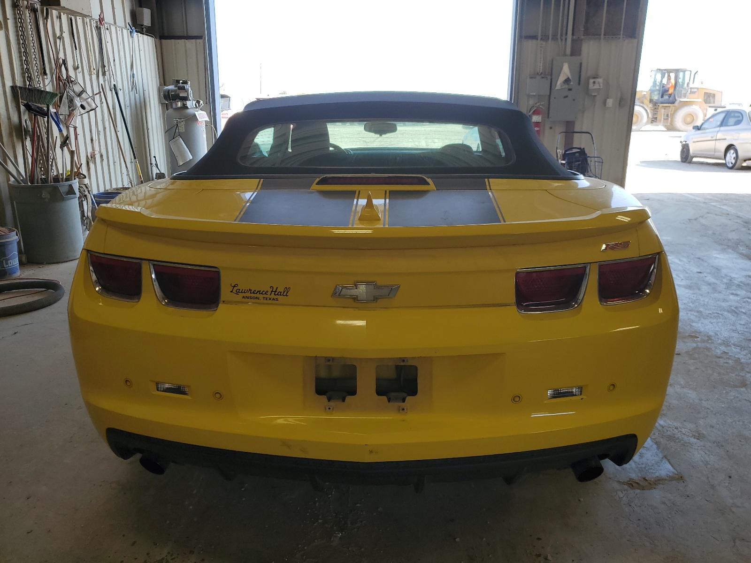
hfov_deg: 67.3
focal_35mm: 26
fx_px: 564
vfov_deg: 53.1
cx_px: 376
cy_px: 282
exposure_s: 1/417
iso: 50
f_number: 1.5
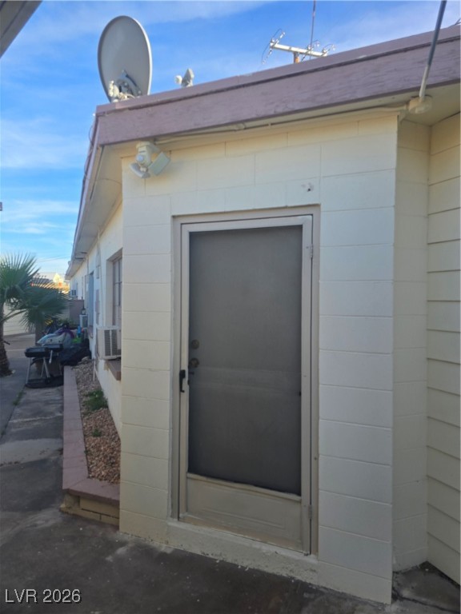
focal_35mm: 23
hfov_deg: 58.9
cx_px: 230
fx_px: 408
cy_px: 307
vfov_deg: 73.9
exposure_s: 1/226
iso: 12
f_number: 1.7
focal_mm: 6.3
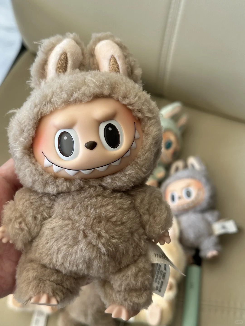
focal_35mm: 48
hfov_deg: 30.3
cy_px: 163
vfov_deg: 39.7
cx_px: 122
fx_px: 453
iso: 50
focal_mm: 6.86
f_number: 1.78
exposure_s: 1/164
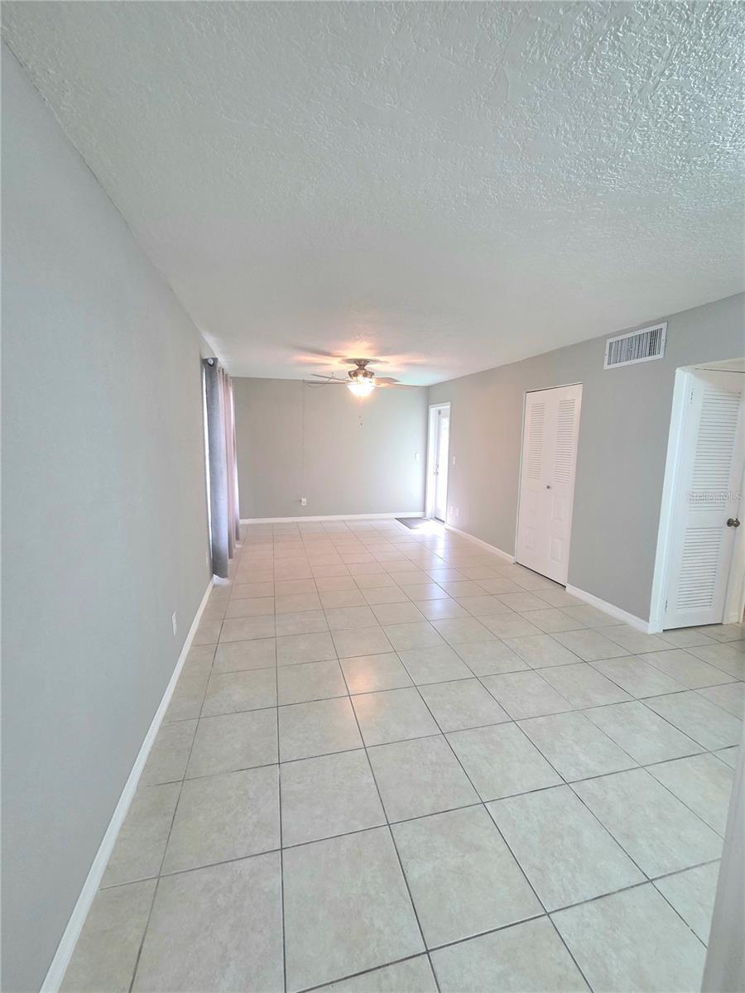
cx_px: 372
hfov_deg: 89.9
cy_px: 496
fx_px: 373
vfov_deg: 106.2
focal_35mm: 13
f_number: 2.2
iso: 200
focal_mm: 2.2
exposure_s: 1/60.2
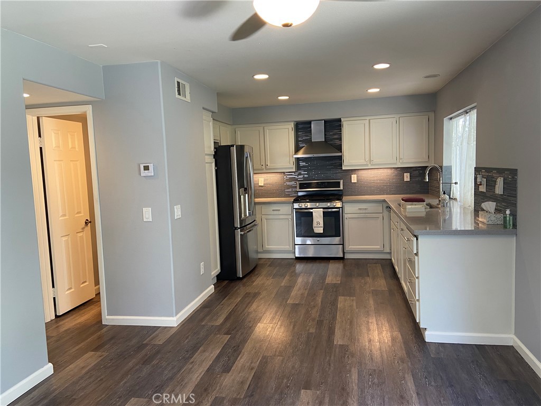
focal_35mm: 26
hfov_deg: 67.3
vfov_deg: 53.1
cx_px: 270
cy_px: 203
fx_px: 406
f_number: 1.8
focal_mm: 4.25
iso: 80
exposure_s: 1/60
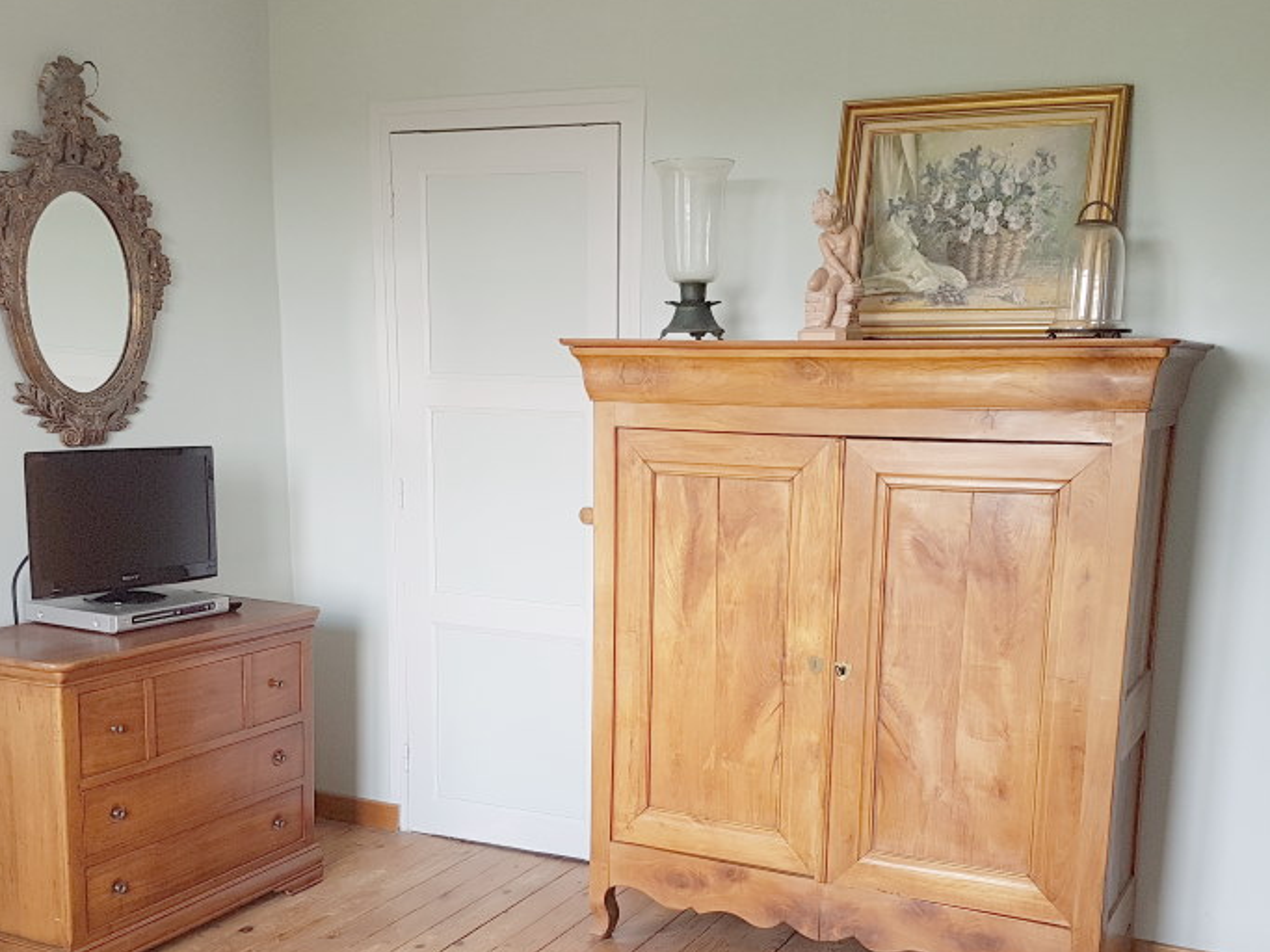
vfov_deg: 36.4
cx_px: 669
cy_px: 641
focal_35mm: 39
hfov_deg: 47.8
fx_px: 1431
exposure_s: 1/50
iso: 50
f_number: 1.7
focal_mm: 4.2
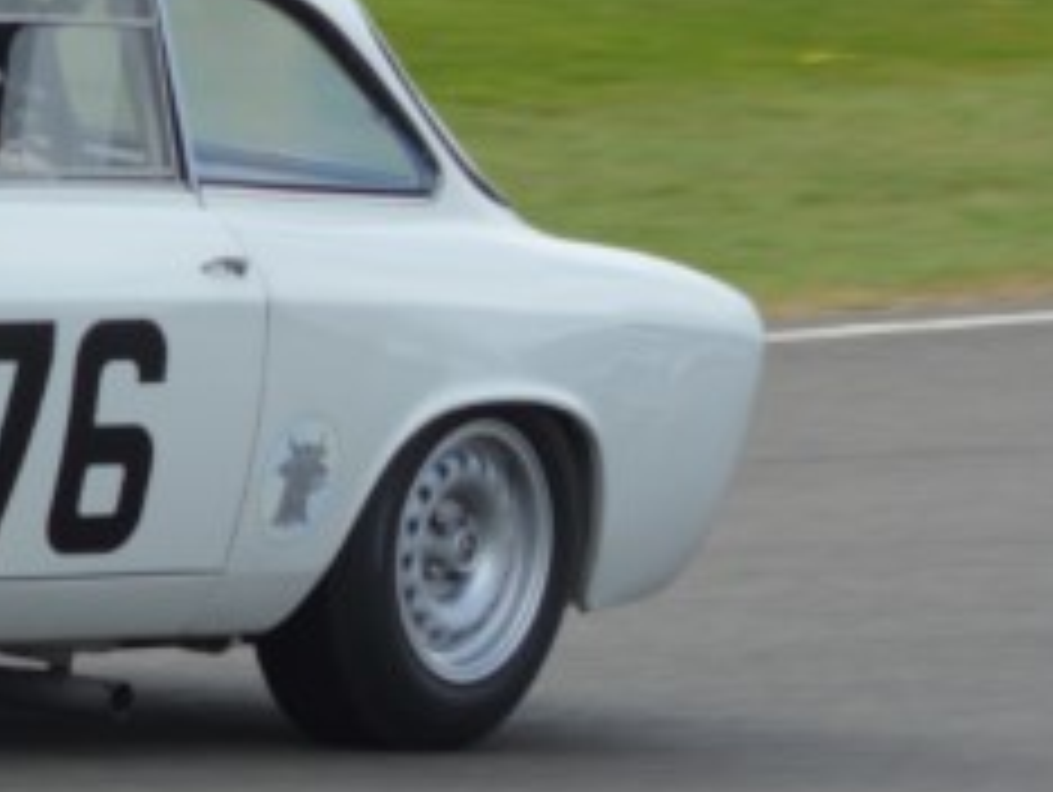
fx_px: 24282
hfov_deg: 2.5
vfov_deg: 1.9
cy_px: 290
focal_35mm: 797
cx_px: -414
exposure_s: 1/400
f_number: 11
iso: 400
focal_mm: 185
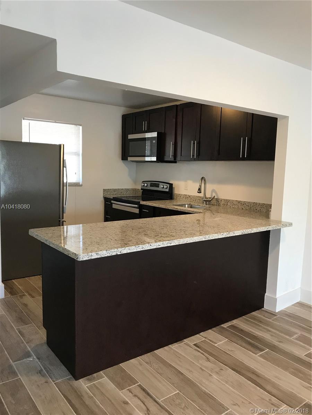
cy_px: 208
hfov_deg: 49.7
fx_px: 336
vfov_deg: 63.4
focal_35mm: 28
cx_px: 156
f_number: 1.8
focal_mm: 3.99
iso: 32
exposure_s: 1/30
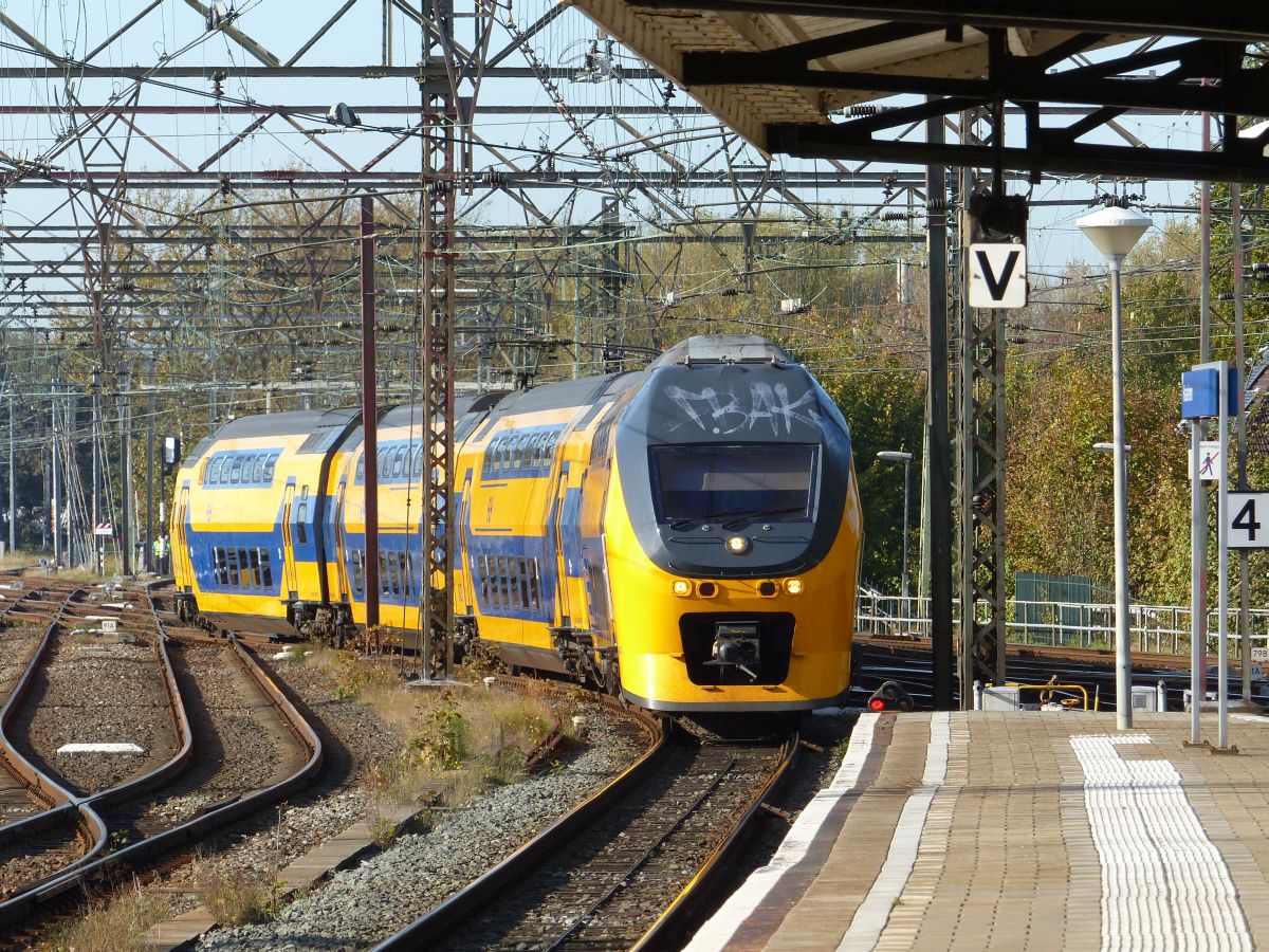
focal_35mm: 310
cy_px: 476
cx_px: 634
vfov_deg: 4.8
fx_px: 11364
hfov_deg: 6.4
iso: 100
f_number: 4
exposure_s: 1/500
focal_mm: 55.7
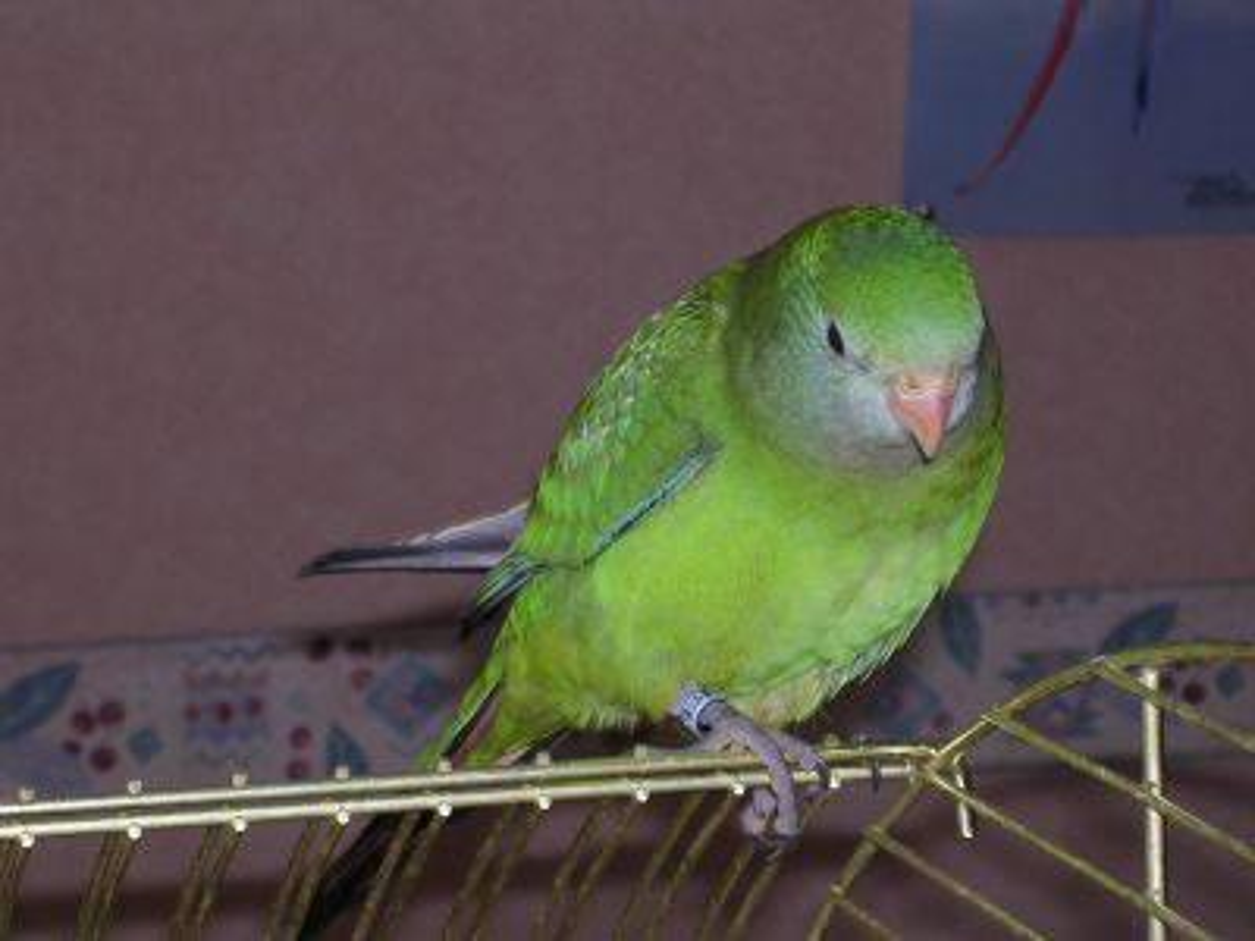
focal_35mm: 115
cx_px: 628
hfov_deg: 17.1
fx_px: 4169
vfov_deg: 12.9
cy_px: 470
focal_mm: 17.4
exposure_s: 1/60.1
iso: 100
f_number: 4.9
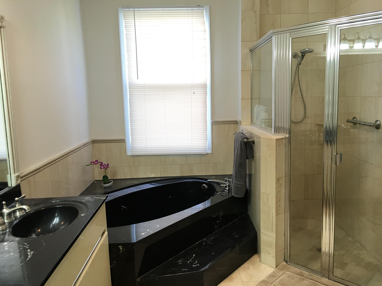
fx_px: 320
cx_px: 191
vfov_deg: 48.2
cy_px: 143
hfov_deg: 61.7
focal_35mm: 29
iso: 32
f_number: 2.2
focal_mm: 4.15
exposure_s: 1/30
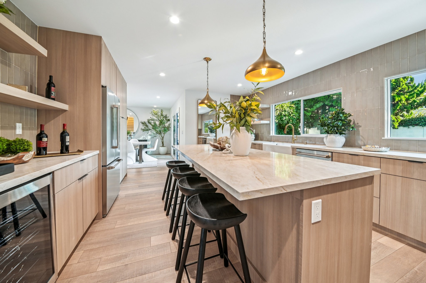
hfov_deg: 108.4
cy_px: 142
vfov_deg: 85.3
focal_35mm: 13
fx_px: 154
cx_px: 213
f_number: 8
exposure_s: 1/4
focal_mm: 13
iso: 250
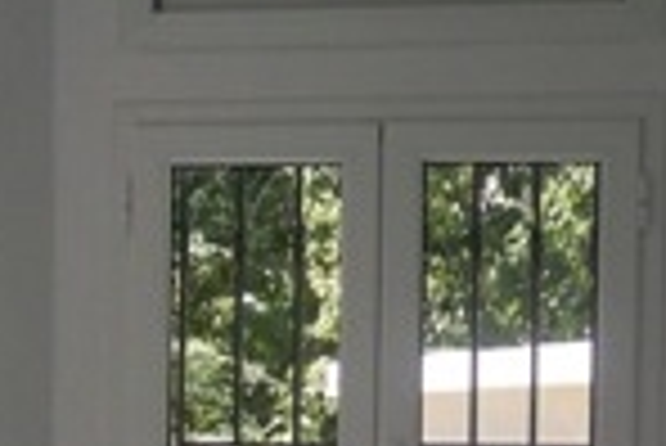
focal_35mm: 157
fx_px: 2907
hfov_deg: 13.0
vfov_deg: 8.5
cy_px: 730
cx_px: 112
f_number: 3.1
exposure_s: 1/320
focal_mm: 6.3
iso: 80
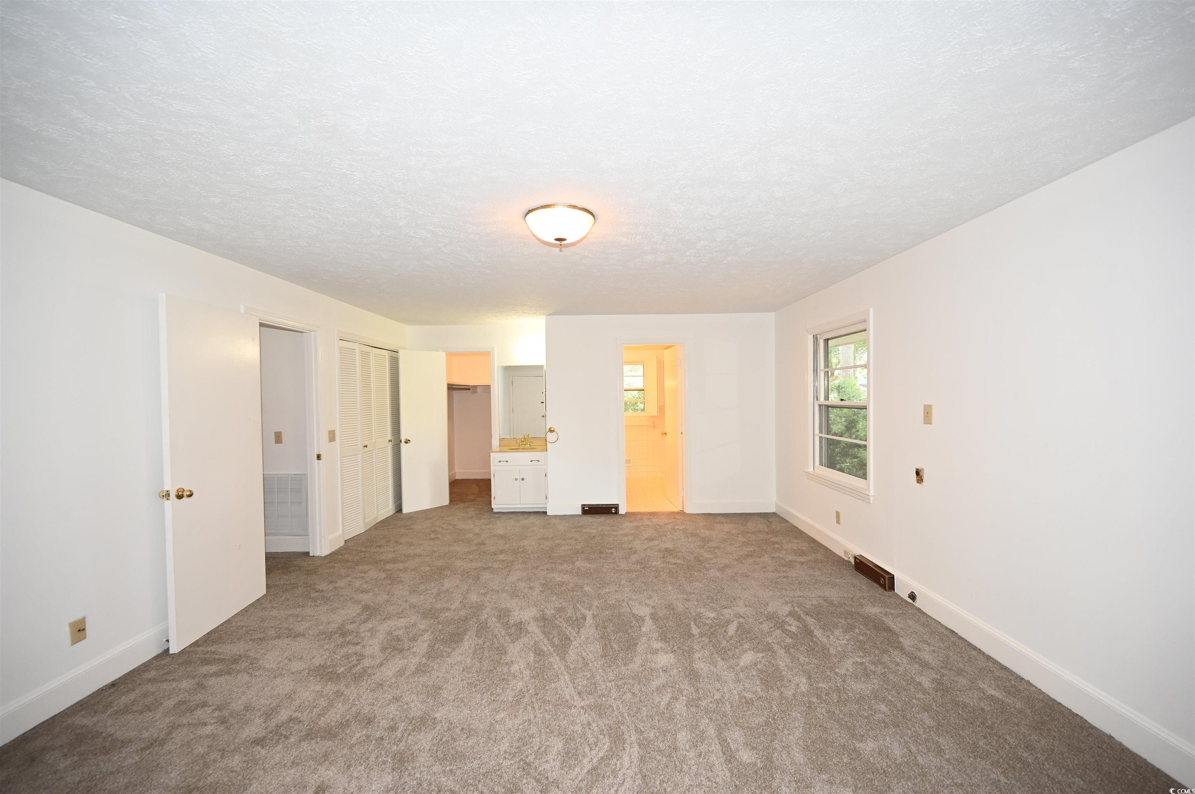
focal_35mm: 14
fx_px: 464
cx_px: 598
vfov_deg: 81.1
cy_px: 397
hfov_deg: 104.3
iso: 400
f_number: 4
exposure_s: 1/60
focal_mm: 14
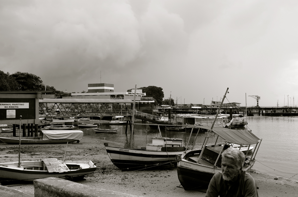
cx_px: 149
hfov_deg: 46.5
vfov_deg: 31.8
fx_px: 347
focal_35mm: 42
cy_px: 98
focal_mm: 28
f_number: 8
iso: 140
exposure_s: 1/250
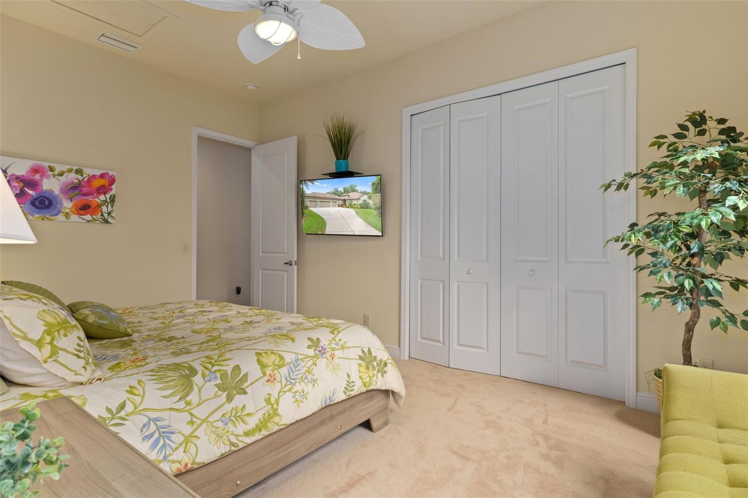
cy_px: 249
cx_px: 374
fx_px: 374
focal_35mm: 18
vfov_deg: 67.4
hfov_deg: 90.0
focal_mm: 12
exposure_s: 1/5
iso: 320
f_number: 8
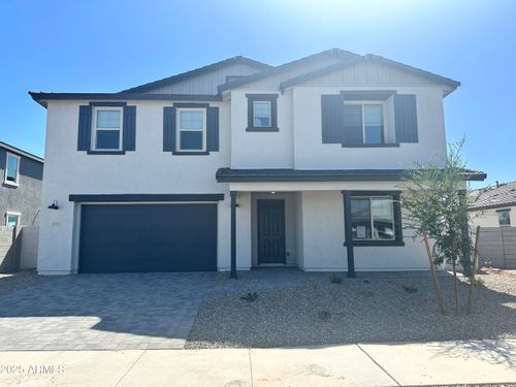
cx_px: 258
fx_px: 358
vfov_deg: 56.8
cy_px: 194
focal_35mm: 24
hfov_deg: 71.6
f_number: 1.78
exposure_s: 1/3717
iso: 80
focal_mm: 6.86
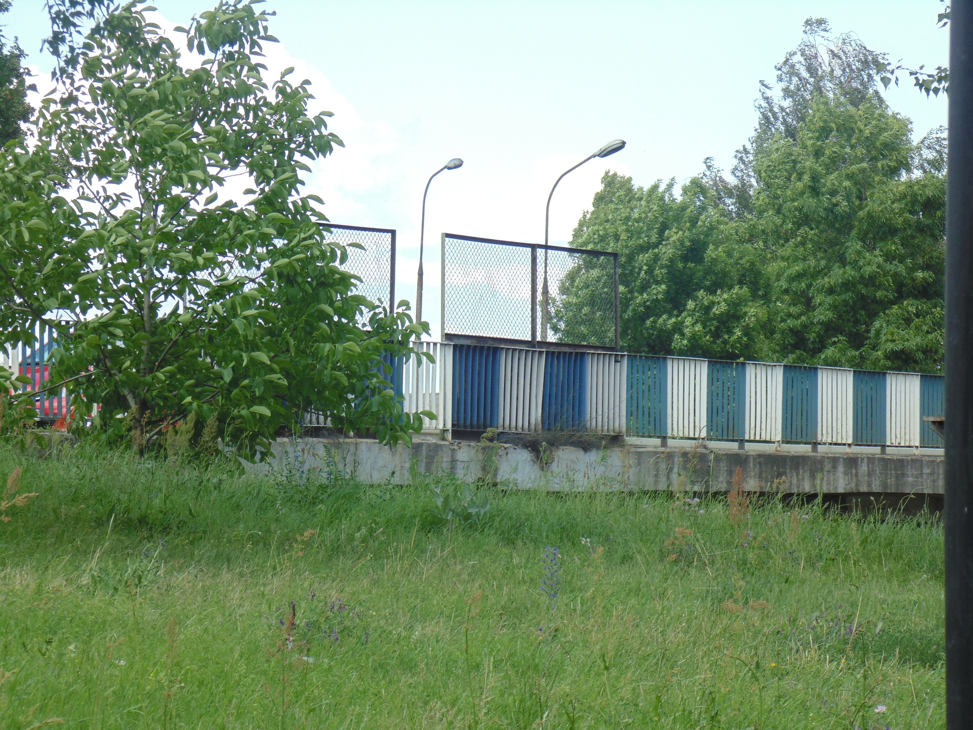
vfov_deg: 7.8
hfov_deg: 10.4
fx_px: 5341
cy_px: 365
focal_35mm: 190
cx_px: 486
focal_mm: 34.2
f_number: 5.4
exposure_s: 1/160
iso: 80
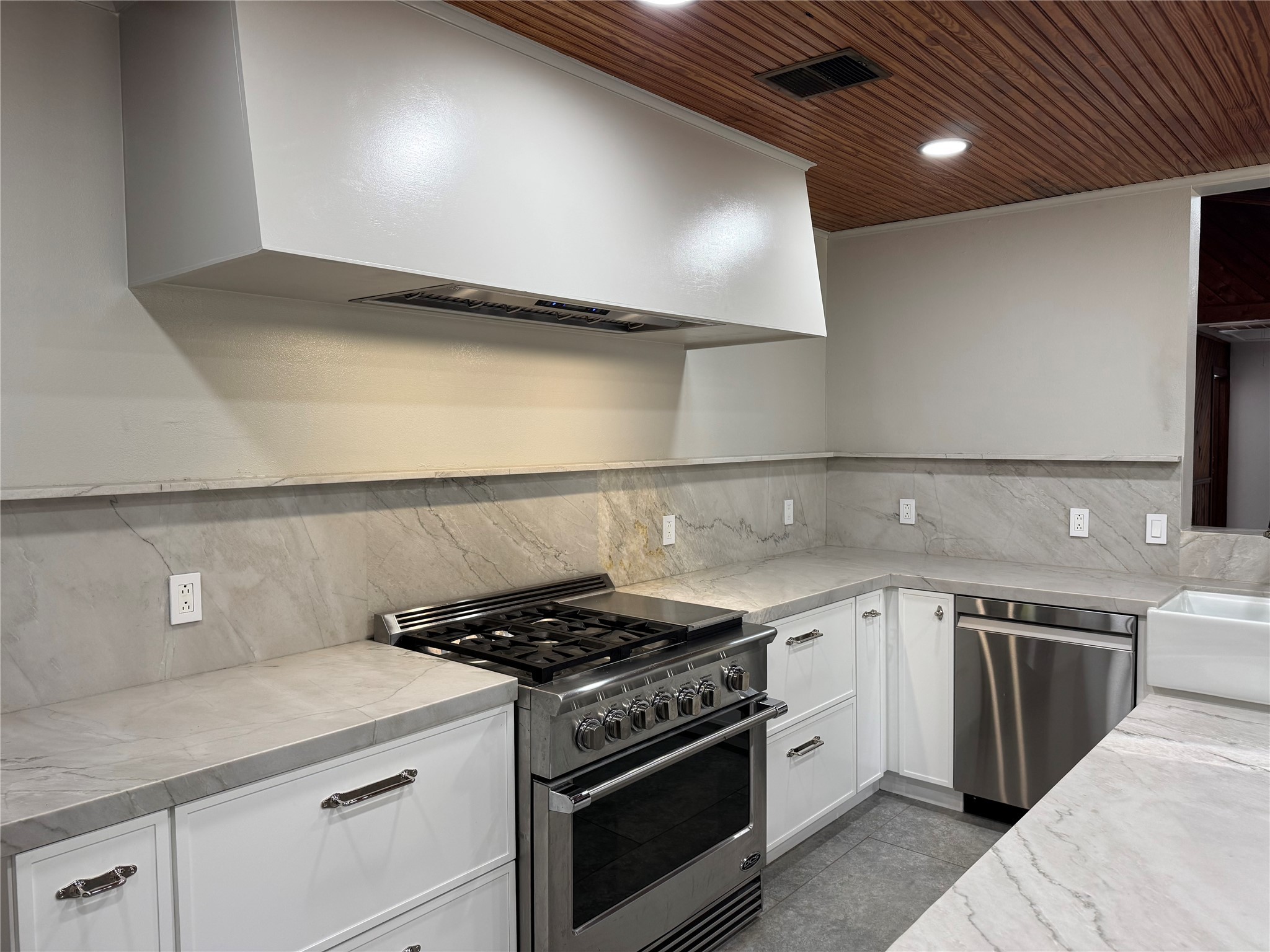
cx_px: 635
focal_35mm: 24
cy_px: 476
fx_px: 881
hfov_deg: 71.6
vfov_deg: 56.8
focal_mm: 6.76
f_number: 1.78
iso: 160
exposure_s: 1/120
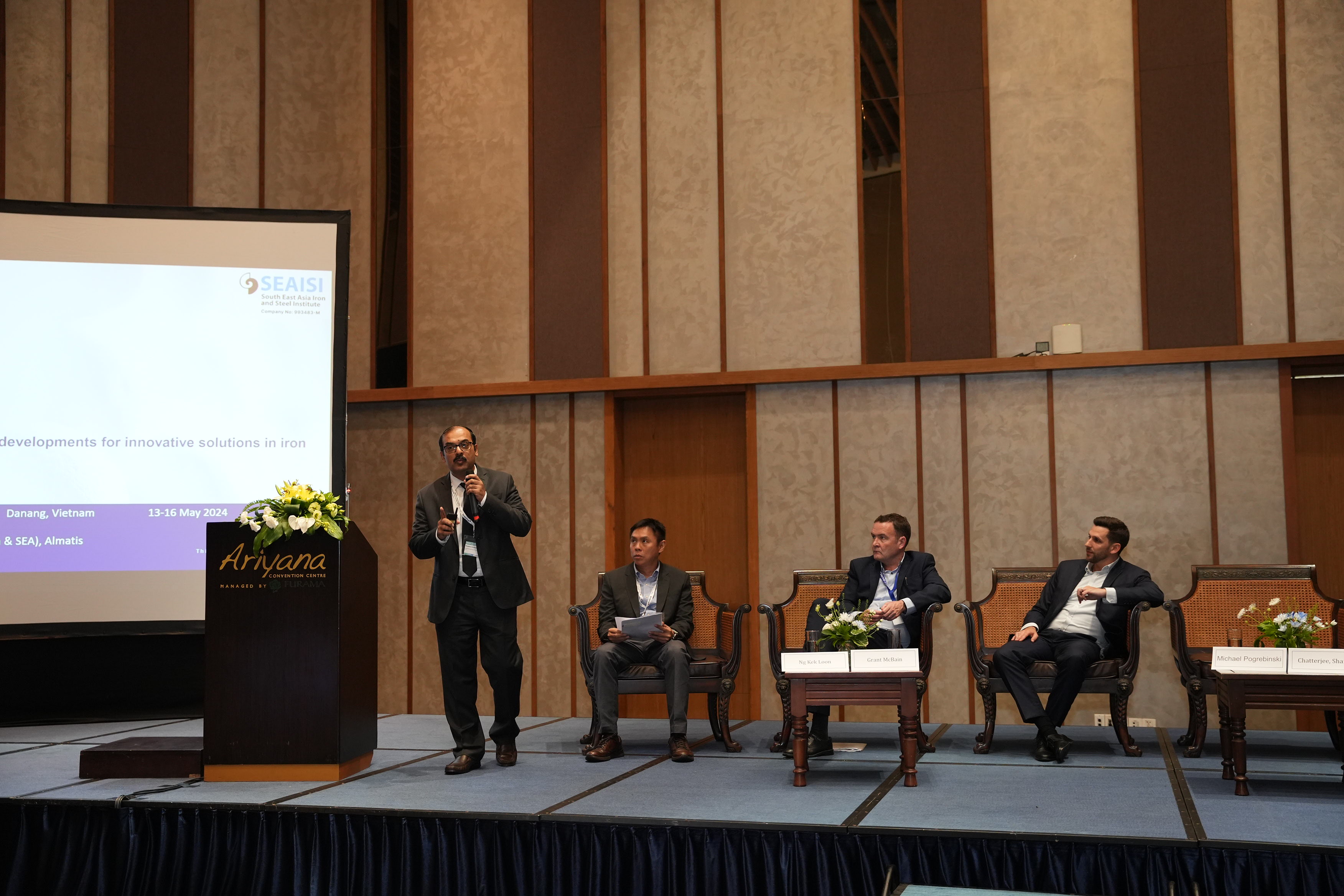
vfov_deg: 33.6
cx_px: 672
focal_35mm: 40
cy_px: 448
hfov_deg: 48.8
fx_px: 1482
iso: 2000
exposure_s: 1/125
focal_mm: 39.7
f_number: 3.2
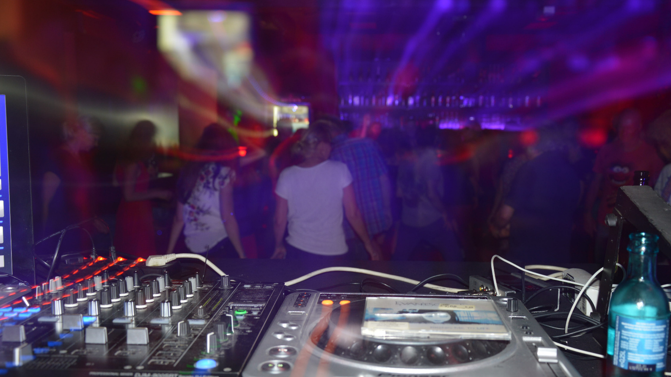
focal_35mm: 38
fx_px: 676
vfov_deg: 31.1
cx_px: 333
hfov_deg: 52.8
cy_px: 217
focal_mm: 24
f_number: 3.8
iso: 200
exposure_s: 1
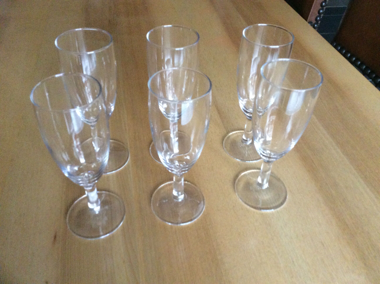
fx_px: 351
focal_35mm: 32
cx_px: 190
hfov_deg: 56.9
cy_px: 142
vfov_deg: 44.1
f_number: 2.4
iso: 320
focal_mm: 3.3
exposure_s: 1/25
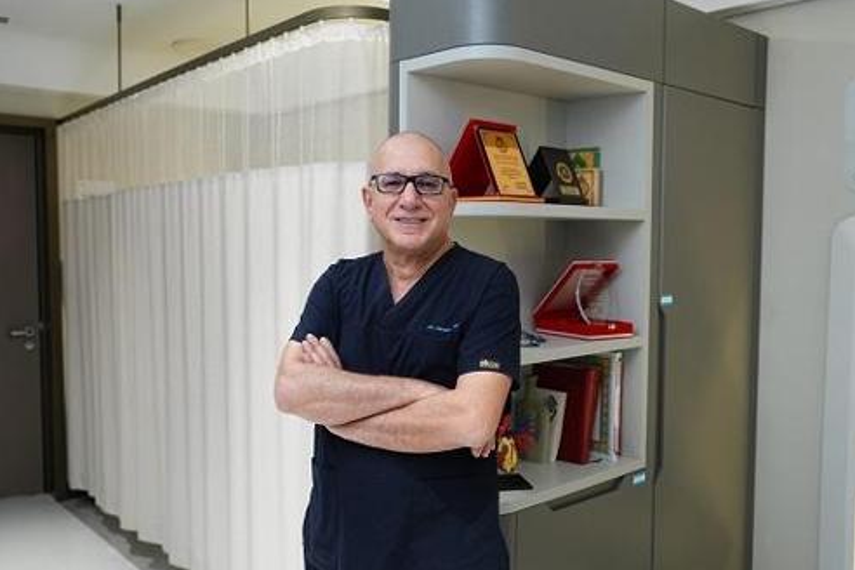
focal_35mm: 34
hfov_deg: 55.8
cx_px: 438
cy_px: 299
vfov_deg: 38.9
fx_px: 807
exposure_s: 1/60
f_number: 3.2
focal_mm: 31
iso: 640
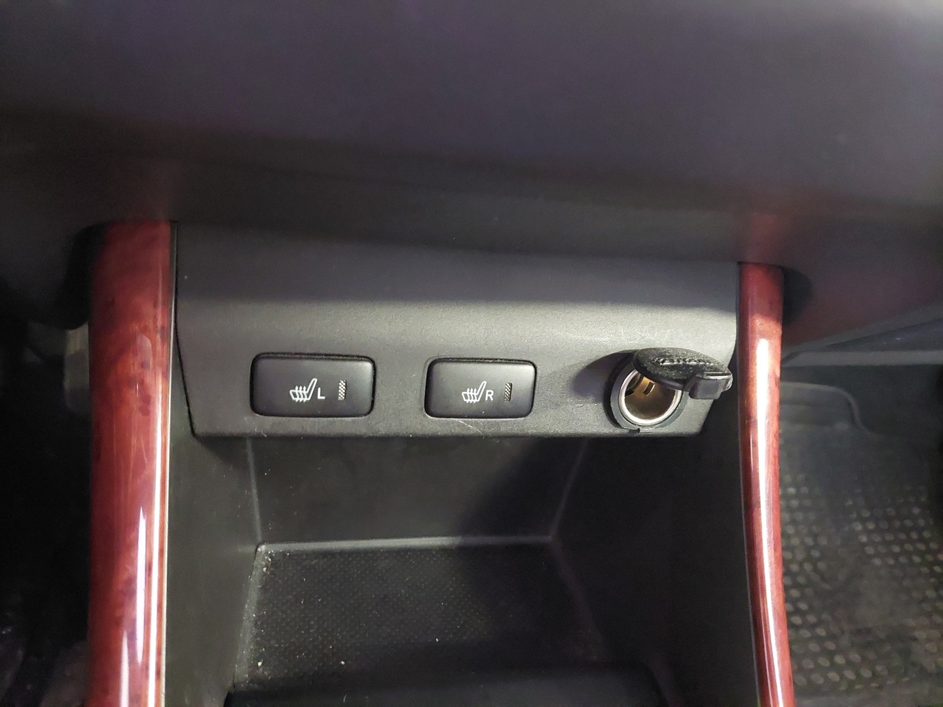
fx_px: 681
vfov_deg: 54.9
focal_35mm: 25
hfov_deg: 69.4
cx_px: 472
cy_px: 354
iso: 2500
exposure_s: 1/5.88
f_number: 1.8
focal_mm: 5.23
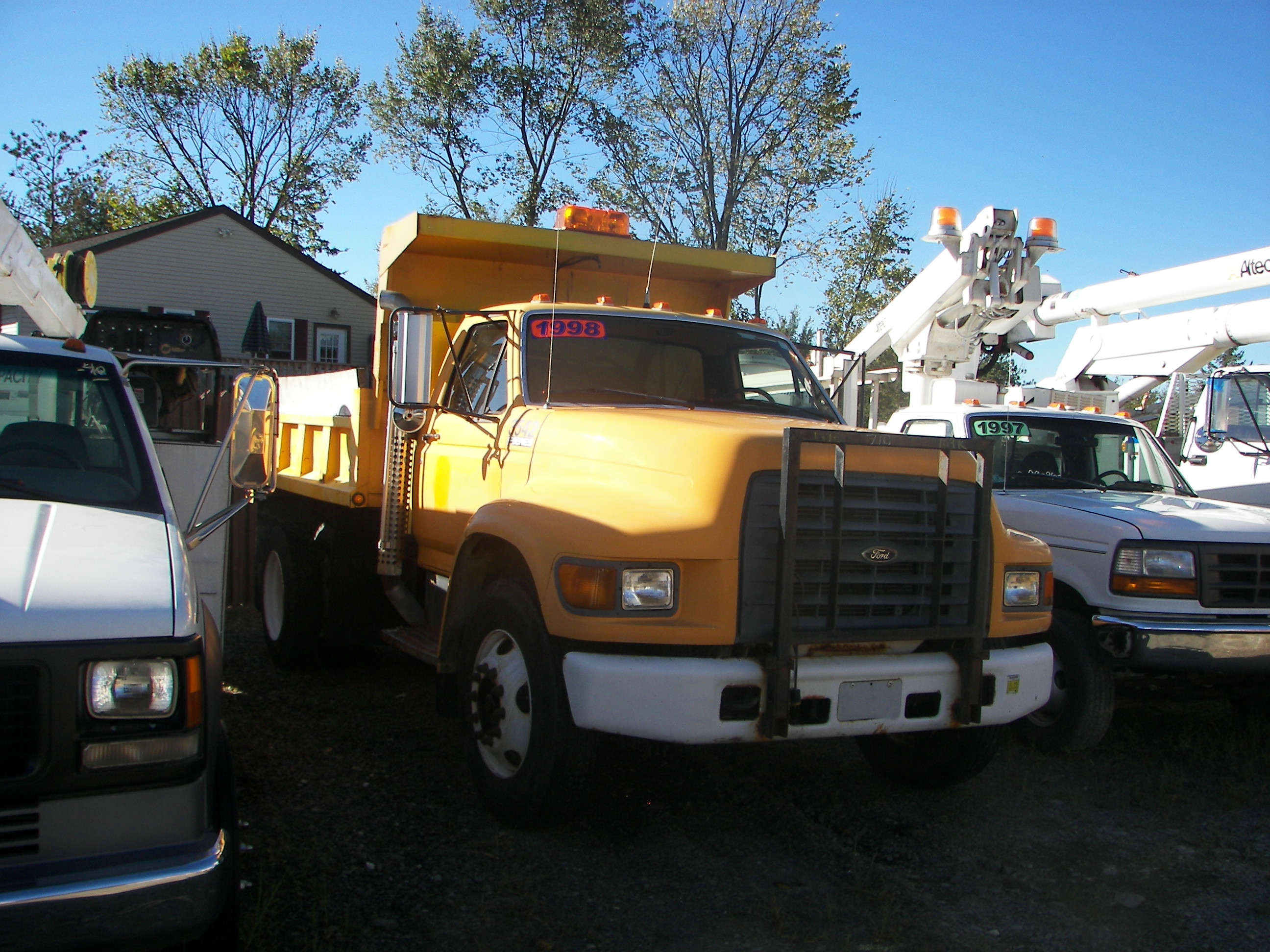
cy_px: 476
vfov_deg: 39.7
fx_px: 1321
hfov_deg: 51.4
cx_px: 635
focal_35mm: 36
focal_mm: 6
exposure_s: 1/640
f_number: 2.8
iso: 50
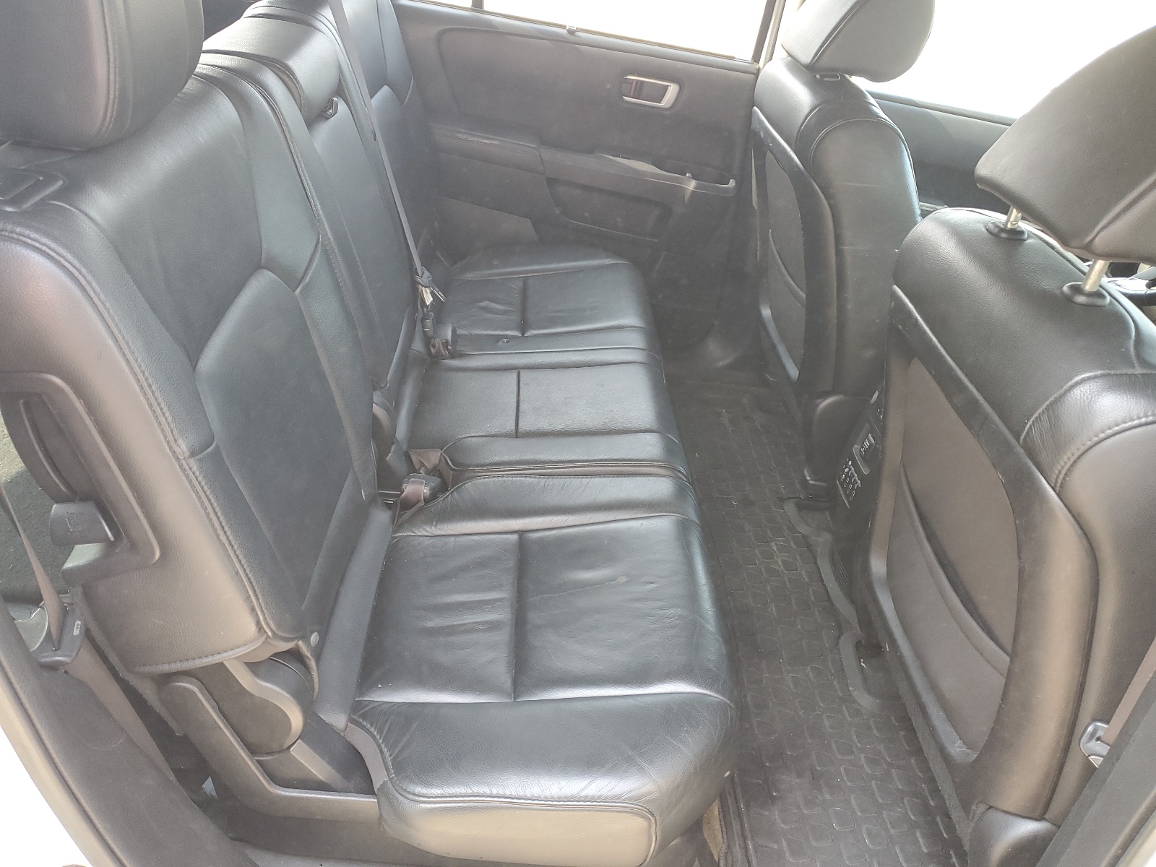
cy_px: 434
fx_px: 868
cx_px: 578
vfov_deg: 53.1
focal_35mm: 26
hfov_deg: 67.3
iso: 67
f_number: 1.5
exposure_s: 1/60.2
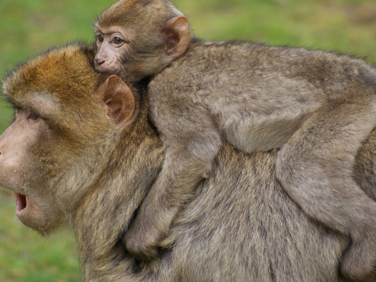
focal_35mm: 441
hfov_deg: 4.5
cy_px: 129
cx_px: 204
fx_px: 4789
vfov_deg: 3.4
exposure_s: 1/125
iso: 400
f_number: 5.6
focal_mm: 250
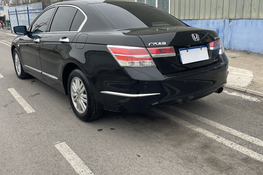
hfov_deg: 57.1
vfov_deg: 39.9
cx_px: 146
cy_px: 75
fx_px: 241
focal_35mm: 33
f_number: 1.6
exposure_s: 1/121
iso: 40
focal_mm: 4.2
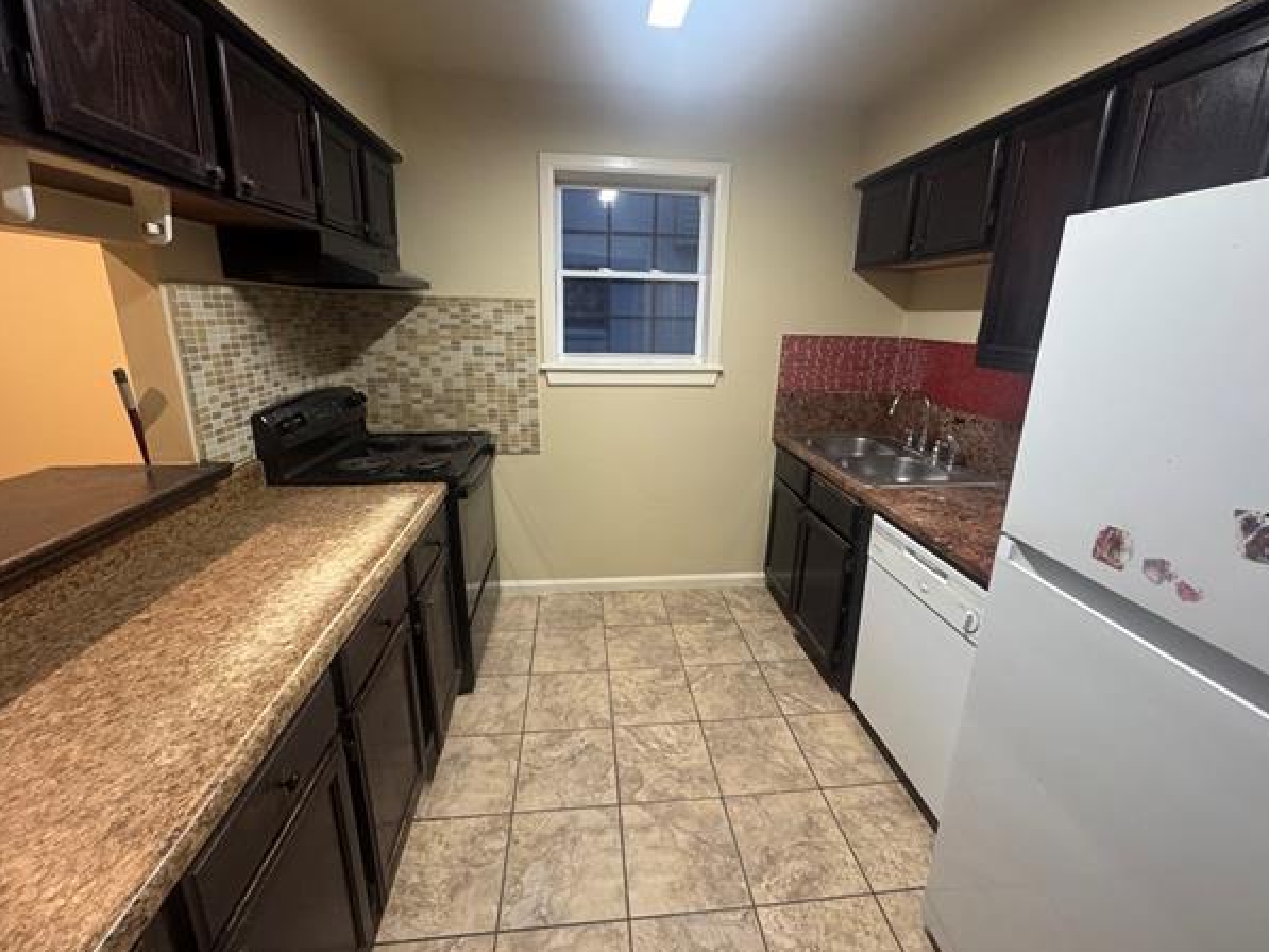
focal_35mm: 15
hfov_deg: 98.2
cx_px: 638
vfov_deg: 81.7
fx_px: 550
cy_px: 455
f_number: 2.2
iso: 320
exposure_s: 1/60
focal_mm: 2.22
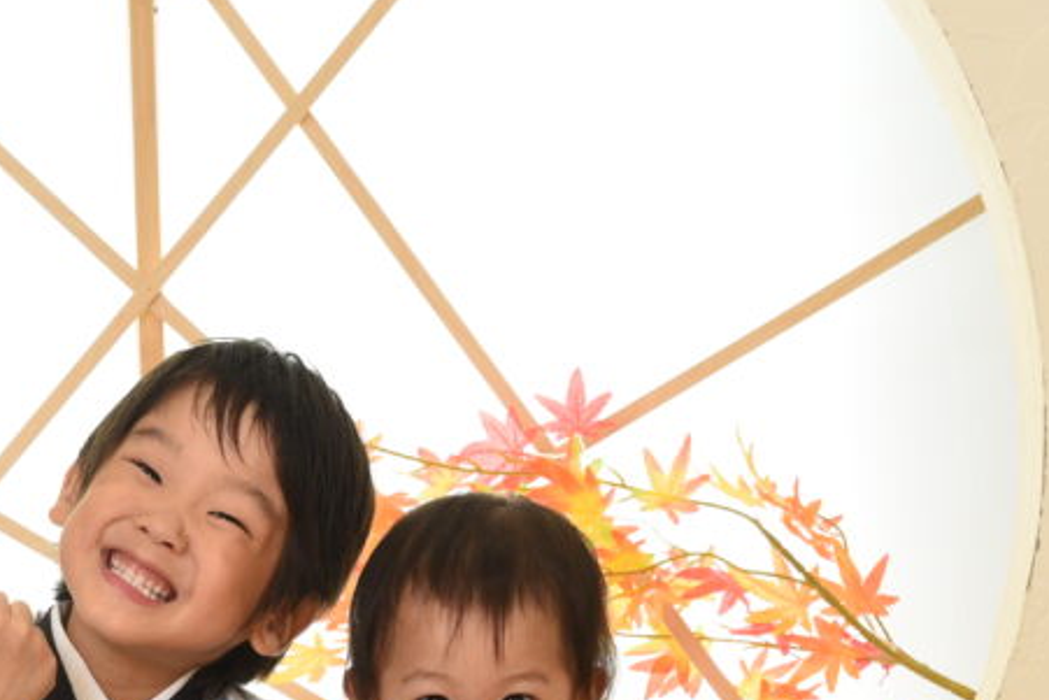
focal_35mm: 150
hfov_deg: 13.6
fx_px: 4372
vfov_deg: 9.1
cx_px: 170
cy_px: 692
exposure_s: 1/160
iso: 2000
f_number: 7.1
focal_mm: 66
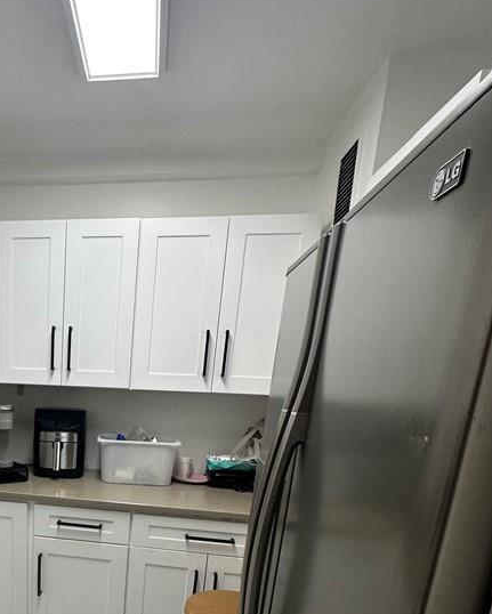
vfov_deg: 61.0
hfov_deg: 50.2
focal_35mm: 26
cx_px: 71
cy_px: 485
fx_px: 473
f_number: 2.2
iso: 160
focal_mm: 2.22
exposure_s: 1/120
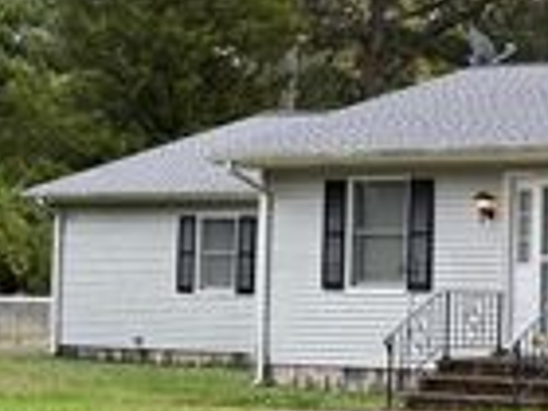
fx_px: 1361
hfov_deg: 18.5
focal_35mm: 86
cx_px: 943
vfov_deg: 17.1
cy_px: 264
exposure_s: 1/665
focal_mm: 6.76
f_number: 1.78
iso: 100
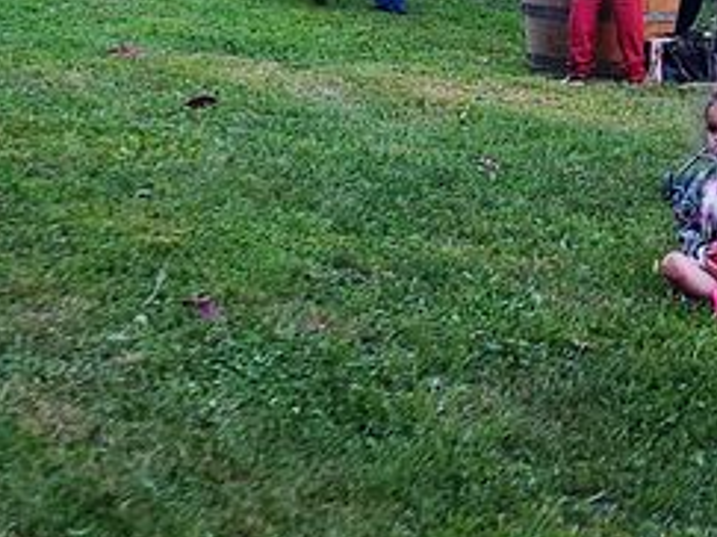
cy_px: -47
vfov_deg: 11.7
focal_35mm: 125
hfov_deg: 15.6
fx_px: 2588
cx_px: 106
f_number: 1.79
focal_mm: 4.71
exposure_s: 1/100
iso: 53
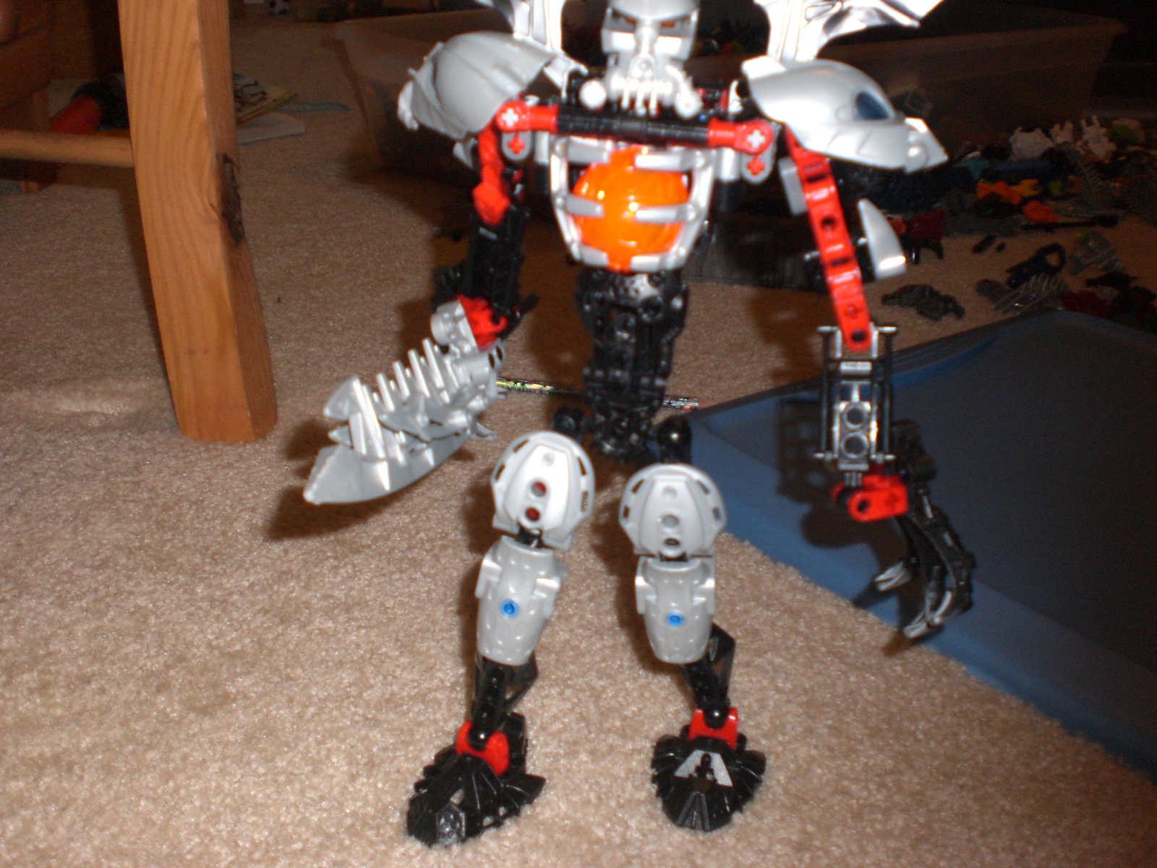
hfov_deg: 49.0
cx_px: 578
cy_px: 434
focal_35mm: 38
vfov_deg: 37.7
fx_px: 1270
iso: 200
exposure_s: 1/60
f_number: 3.1
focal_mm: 6.3
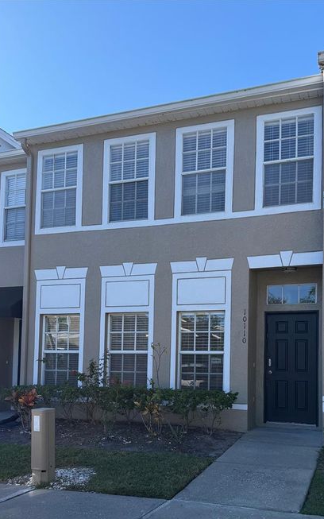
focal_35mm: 26
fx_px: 367
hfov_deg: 47.4
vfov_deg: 70.4
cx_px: 191
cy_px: 264
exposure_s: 1/2169
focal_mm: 6.76
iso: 100
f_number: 1.78
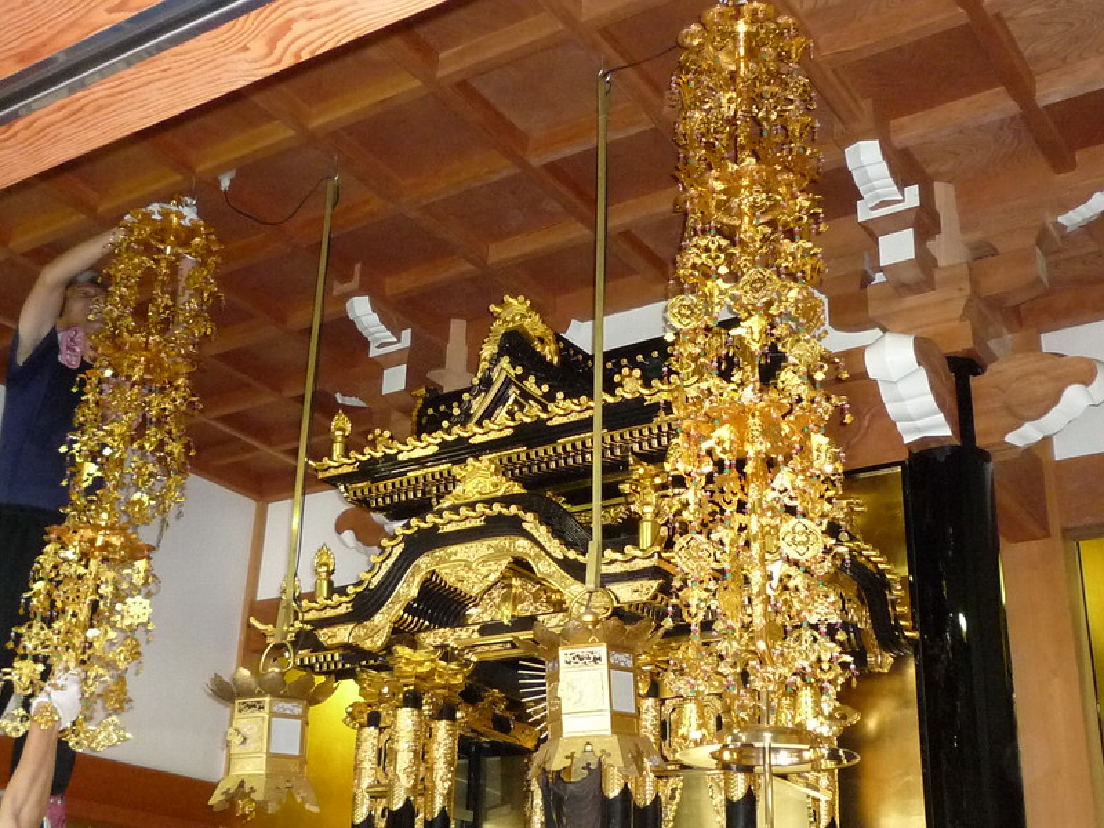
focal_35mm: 44
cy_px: 414
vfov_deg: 32.9
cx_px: 552
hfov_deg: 42.9
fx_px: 1403
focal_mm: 4.4
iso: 400
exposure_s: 1/30
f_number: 2.8
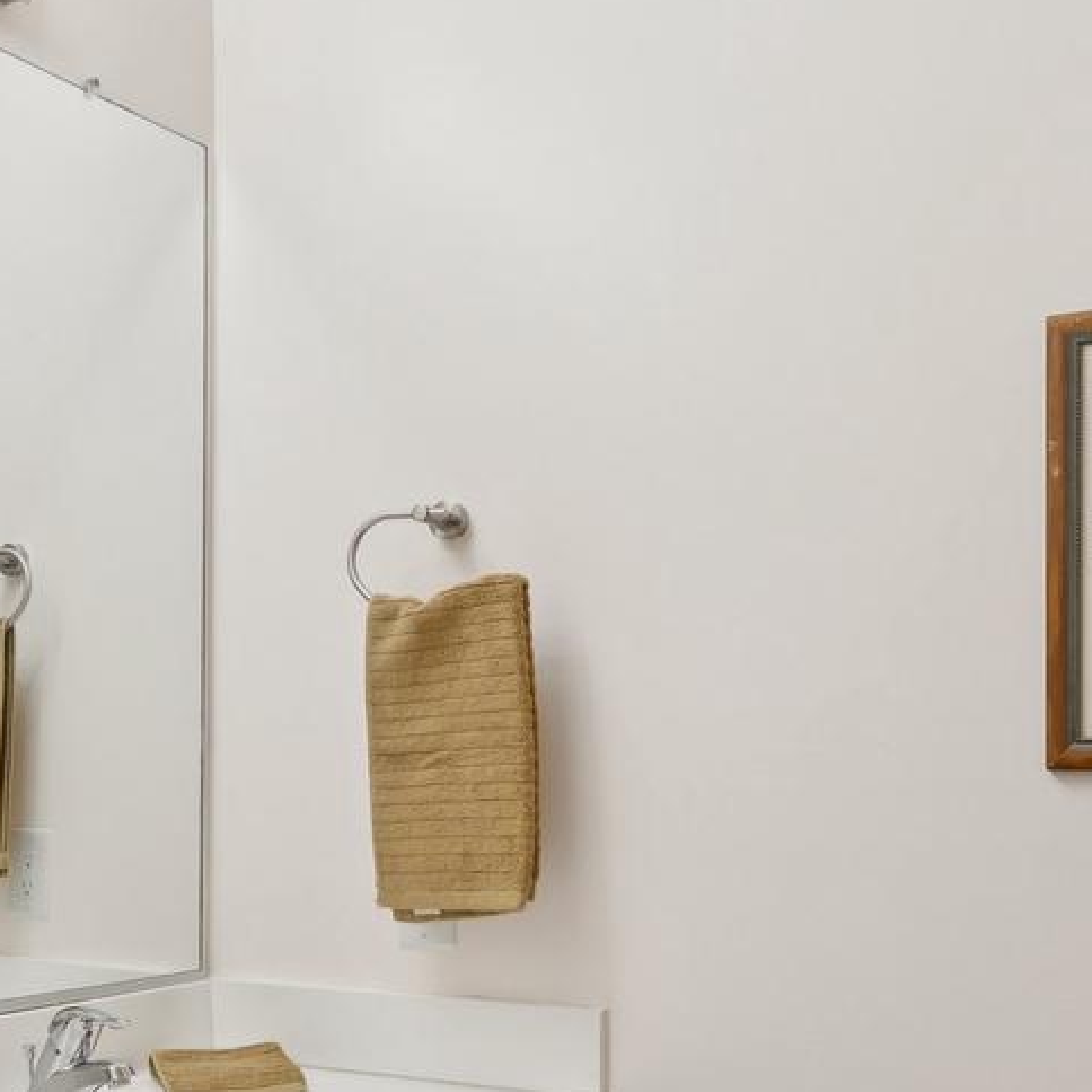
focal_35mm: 48
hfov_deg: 34.6
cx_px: 264
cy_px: 778
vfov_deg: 34.8
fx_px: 1713
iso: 200
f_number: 9
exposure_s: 1/5
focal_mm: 12.7
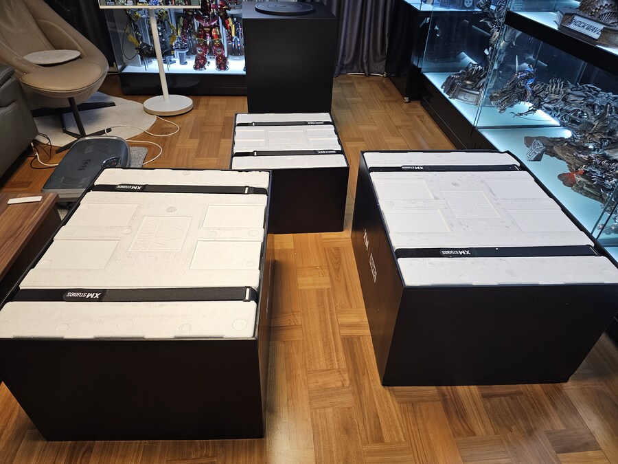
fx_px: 411
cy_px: 232
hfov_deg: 73.9
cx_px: 309
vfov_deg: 58.9
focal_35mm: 23
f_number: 1.7
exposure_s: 1/120
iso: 160
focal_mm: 6.3
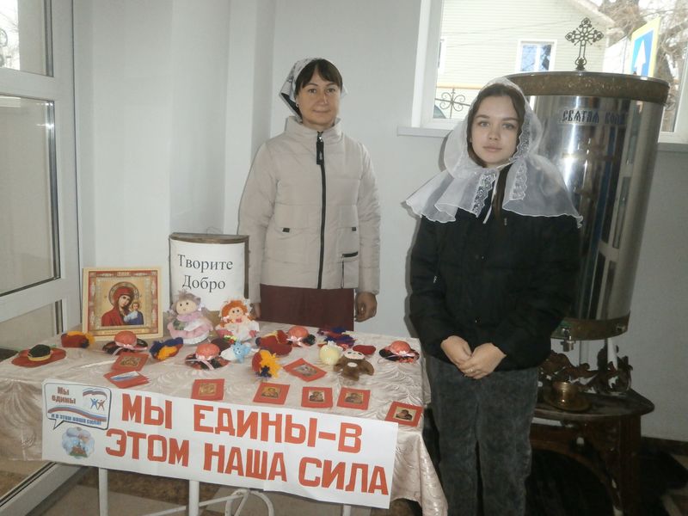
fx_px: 517
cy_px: 258
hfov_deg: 67.3
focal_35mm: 26
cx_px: 344
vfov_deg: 53.1
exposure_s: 1/250
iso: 400
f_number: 2.8
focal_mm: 4.7
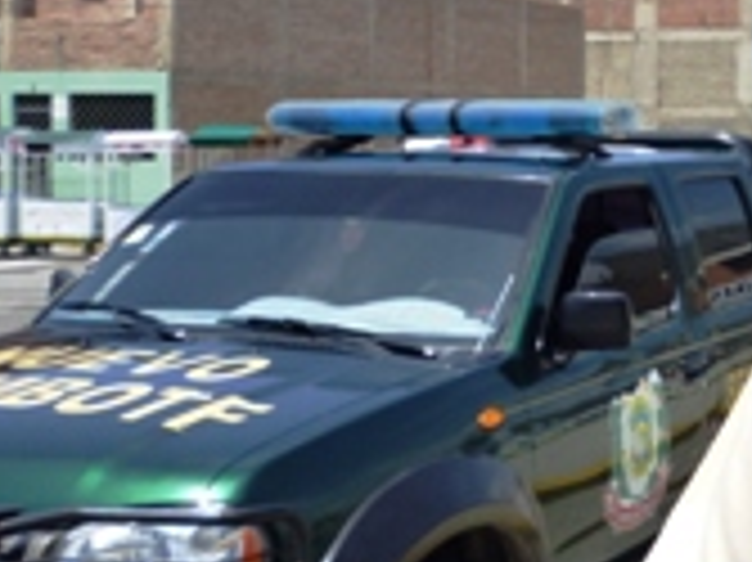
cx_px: 910
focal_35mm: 75
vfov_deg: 19.5
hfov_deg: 23.7
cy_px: 153
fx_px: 1628
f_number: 9
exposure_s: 1/80
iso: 160
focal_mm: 5
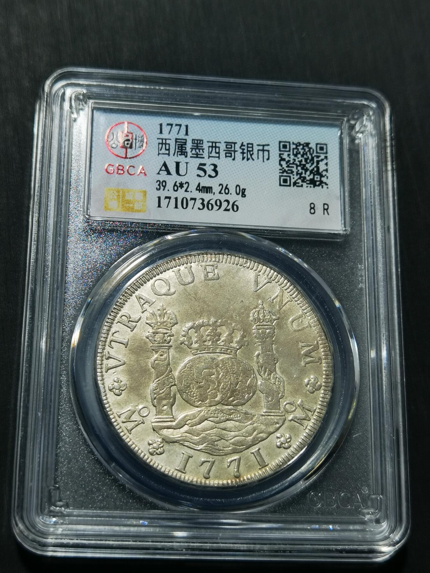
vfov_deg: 31.2
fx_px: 1027
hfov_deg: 23.7
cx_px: 215
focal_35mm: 62
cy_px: 286
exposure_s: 1/100
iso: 64
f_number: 1.9
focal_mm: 6.67
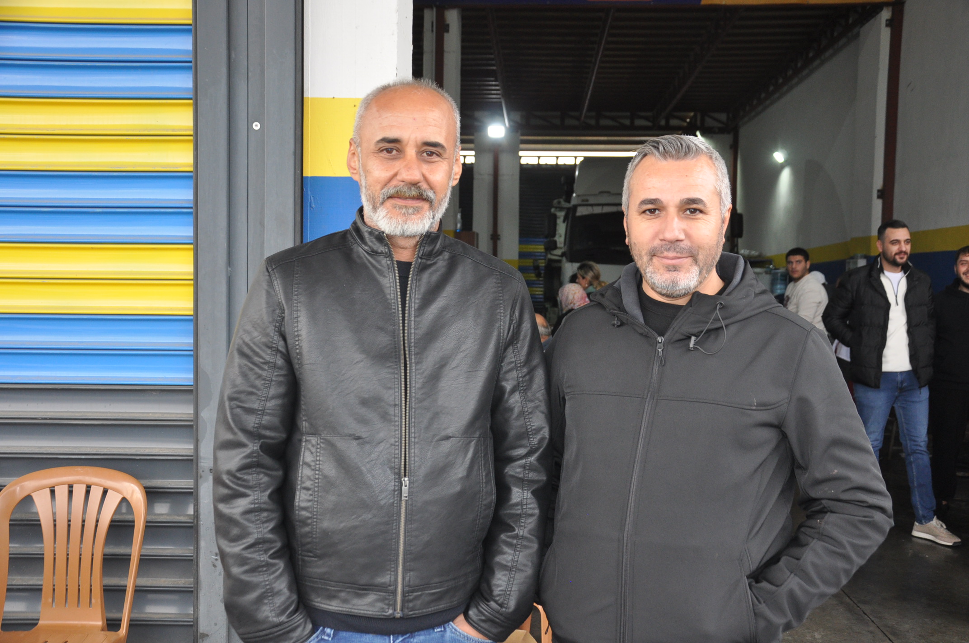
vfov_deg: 35.4
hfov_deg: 51.3
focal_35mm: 38
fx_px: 1008
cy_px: 322
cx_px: 484
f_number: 4
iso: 640
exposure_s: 1/125
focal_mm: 25
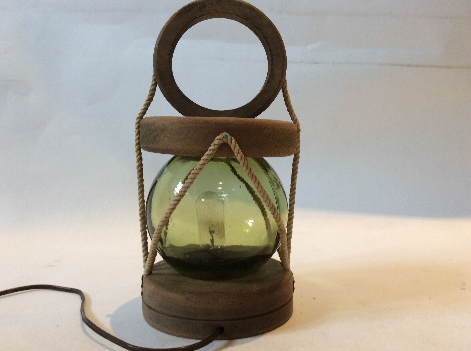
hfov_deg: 56.9
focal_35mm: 32
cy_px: 176
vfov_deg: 44.1
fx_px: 435
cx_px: 236
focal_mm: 3.3
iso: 100
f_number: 2.4
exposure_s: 1/25
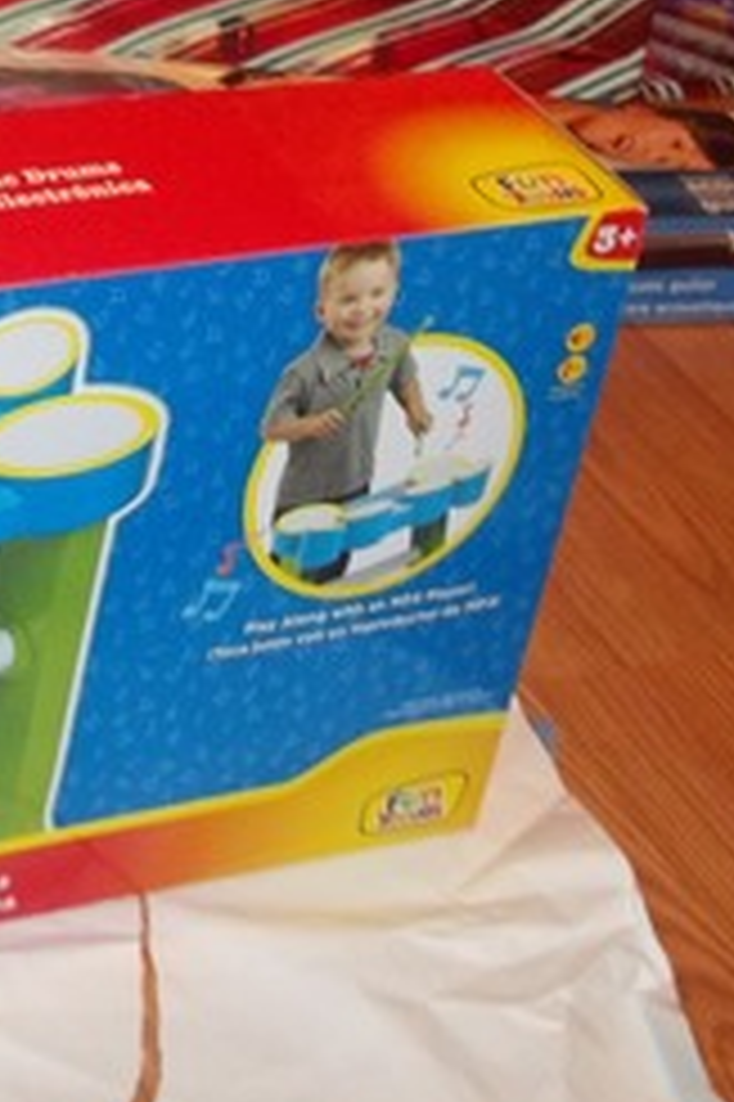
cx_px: -221
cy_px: 234
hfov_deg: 15.0
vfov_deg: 23.1
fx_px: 2664
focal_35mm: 87
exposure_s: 1/30
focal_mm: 5.7
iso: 160
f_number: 2.9
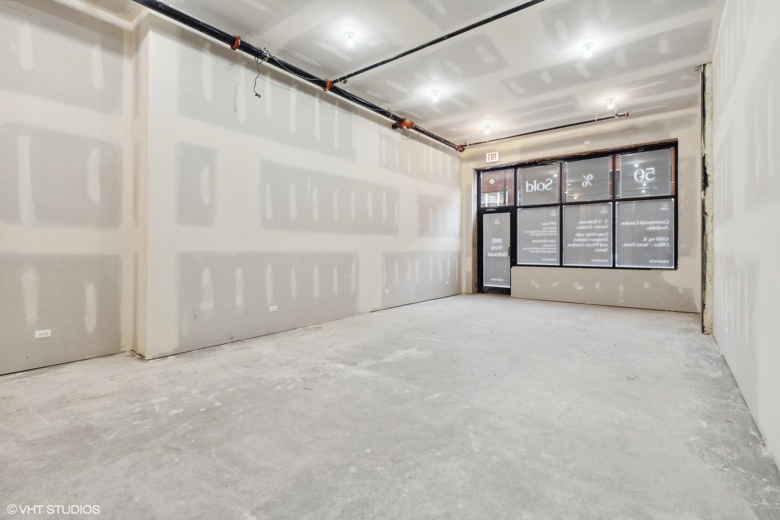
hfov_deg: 96.7
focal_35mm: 16
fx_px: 347
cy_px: 260
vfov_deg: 73.7
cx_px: 390
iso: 320
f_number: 8
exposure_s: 1/10
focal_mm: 16
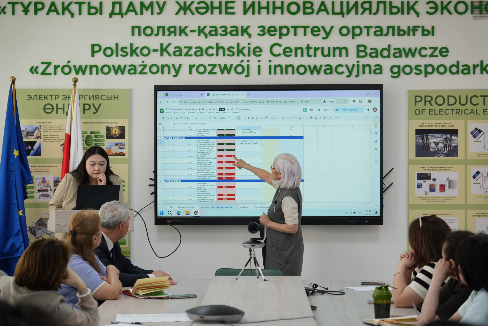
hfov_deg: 24.8
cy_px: 163
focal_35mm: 82
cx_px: 244
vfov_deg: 16.7
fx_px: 1112
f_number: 4
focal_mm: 82
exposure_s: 1/100
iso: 200
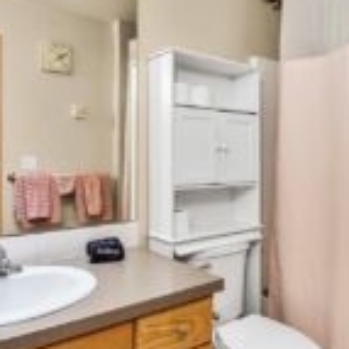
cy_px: 174
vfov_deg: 52.5
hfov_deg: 52.5
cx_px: 188
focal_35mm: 31
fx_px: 354
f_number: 7.1
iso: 1000
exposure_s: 1/5
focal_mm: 13
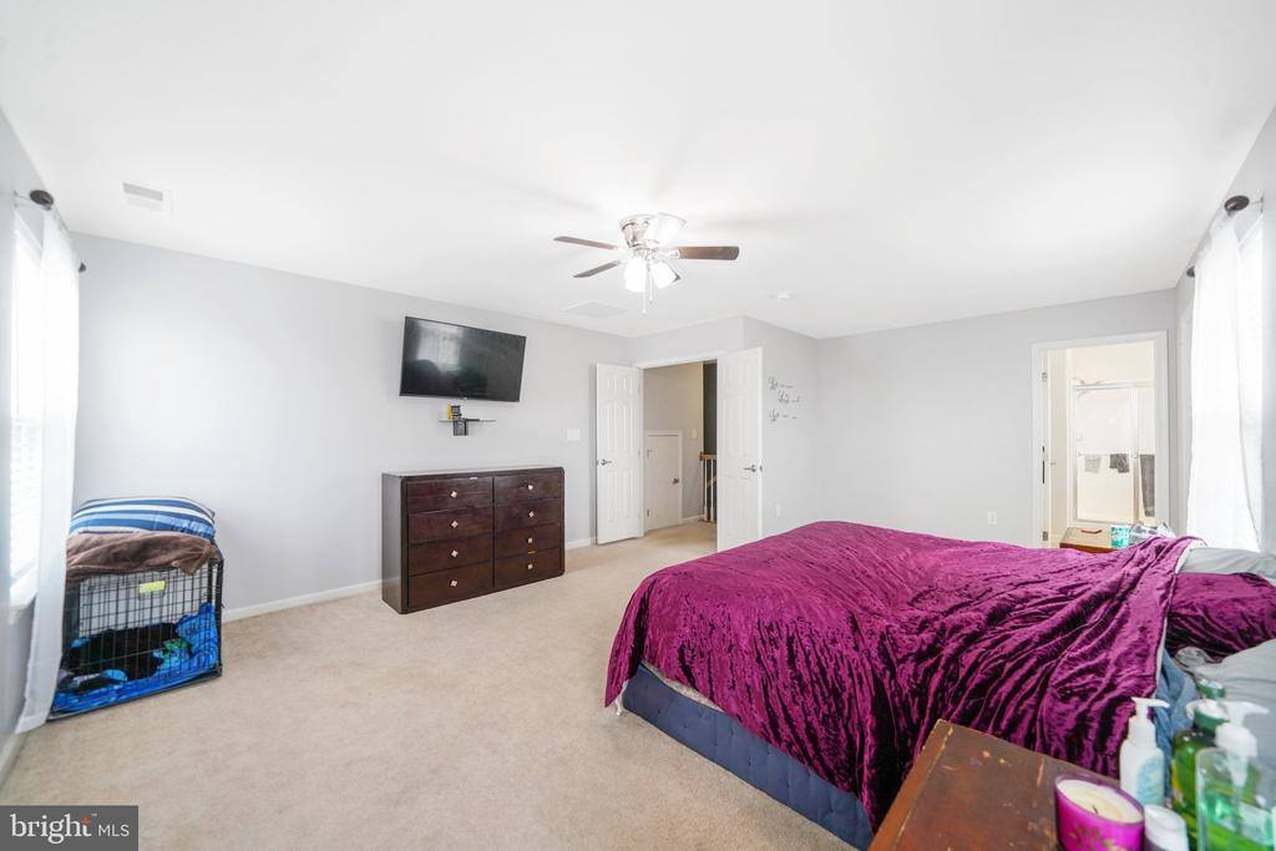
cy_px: 426
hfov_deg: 108.3
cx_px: 638
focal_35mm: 13
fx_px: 461
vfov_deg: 85.4
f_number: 4
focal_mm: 13
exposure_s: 1/30
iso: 200
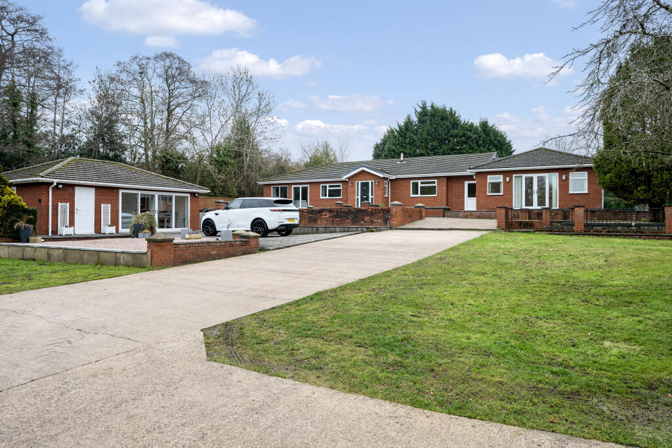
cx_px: 336
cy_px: 224
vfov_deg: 54.1
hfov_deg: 74.9
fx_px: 439
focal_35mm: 24
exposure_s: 1/160
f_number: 6.3
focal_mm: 23.5
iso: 500
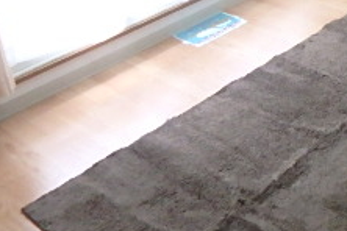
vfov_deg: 18.8
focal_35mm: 63
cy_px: -125
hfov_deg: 25.5
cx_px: 494
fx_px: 607
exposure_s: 1/60
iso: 800
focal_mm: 3.7
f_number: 3.5
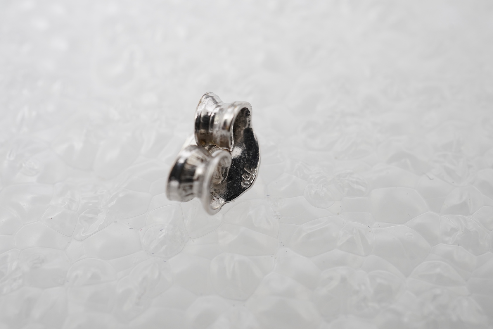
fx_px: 616
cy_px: 164
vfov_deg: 29.9
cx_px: 246
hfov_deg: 43.6
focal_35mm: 45
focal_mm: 30
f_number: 16
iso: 400
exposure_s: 1/125
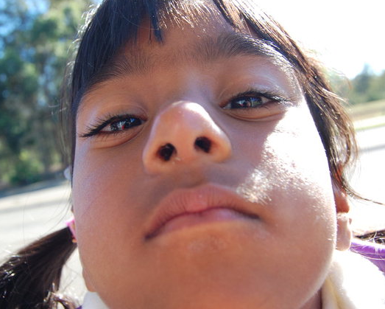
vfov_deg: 37.7
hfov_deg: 46.0
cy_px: 153
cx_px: 160
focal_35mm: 40
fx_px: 451
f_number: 8
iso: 200
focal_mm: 23
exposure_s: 1/60
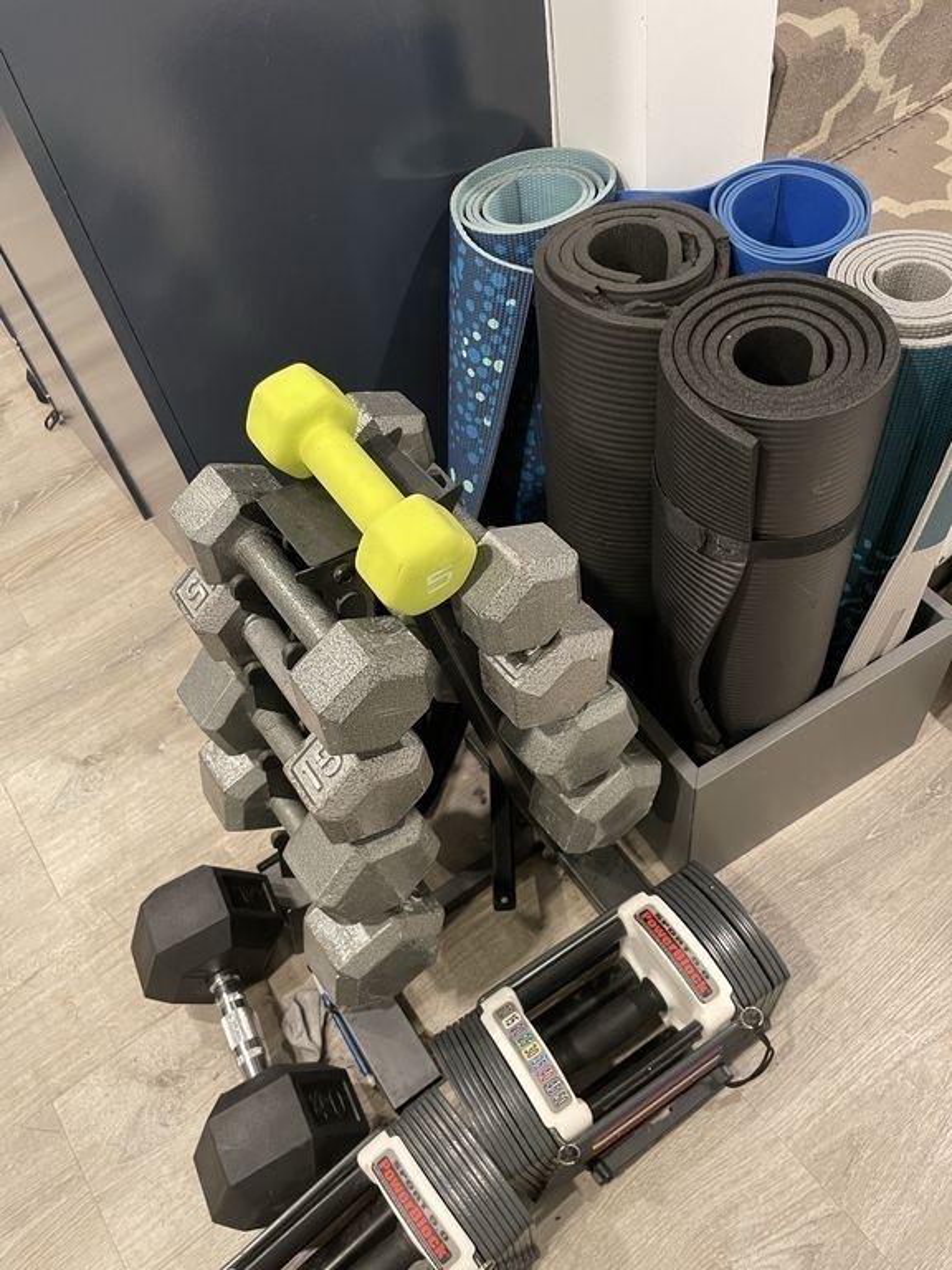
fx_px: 953
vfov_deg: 67.3
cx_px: 476
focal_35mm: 26
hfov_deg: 53.1
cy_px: 635
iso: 400
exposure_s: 1/60
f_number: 1.6
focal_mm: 4.2
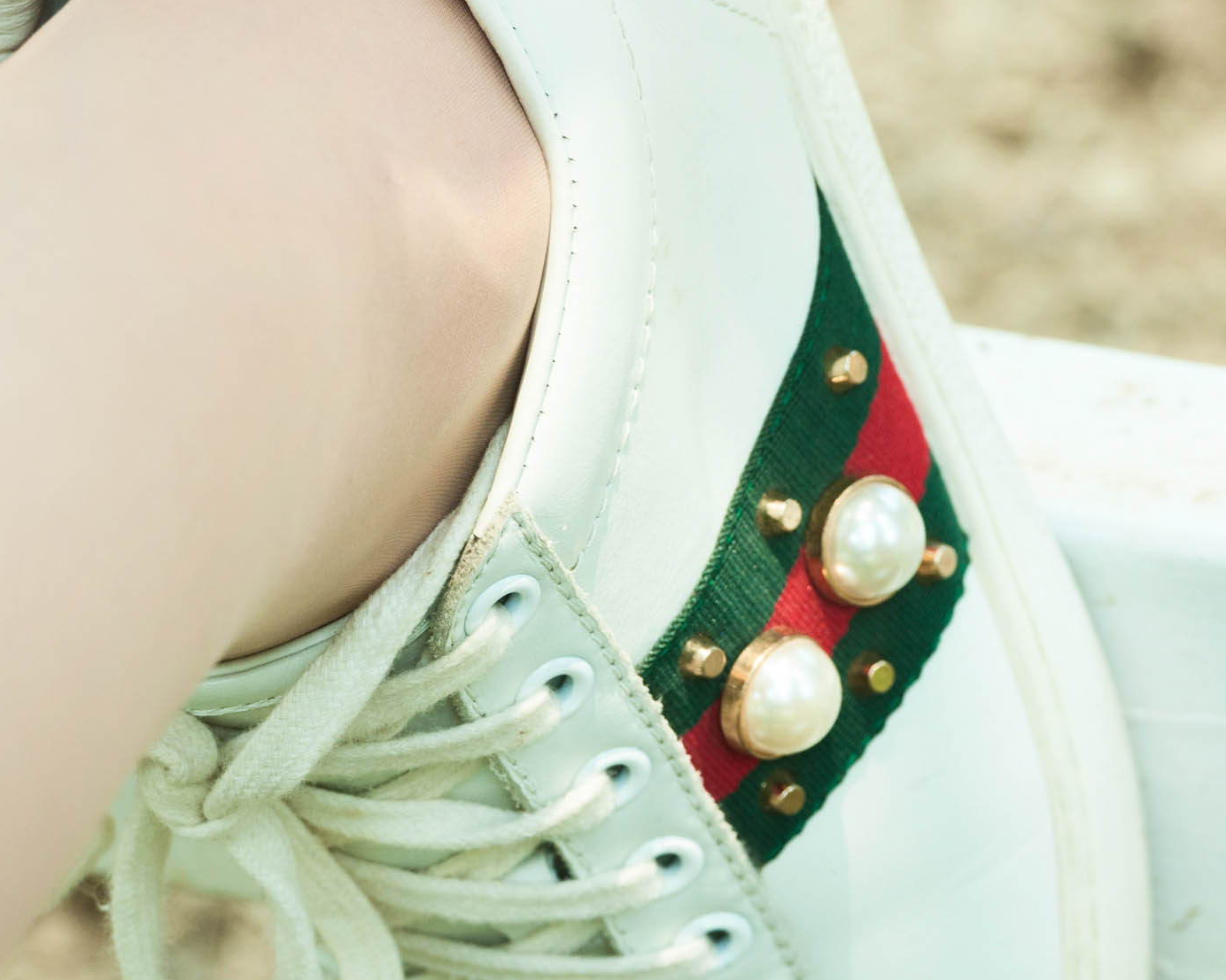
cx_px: 486
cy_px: 586
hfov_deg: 4.8
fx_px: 14767
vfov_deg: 3.8
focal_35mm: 407
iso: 250
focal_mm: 200
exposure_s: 1/125
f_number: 9
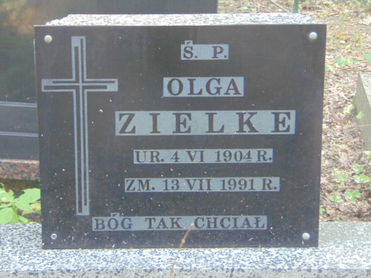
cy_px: 139
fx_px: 1425
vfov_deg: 11.1
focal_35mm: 133
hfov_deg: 14.8
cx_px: 186
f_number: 4
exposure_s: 1/30
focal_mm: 23.9
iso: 320
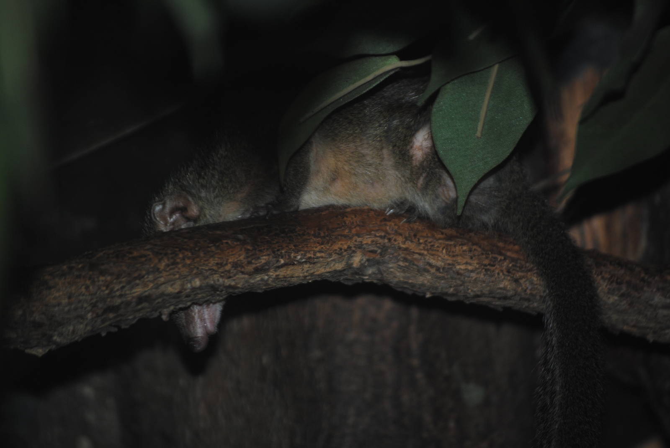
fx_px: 4891
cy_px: 224
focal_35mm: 262
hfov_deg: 7.8
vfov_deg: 5.2
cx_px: 335
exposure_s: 1/60
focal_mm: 175
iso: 200
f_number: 5.3
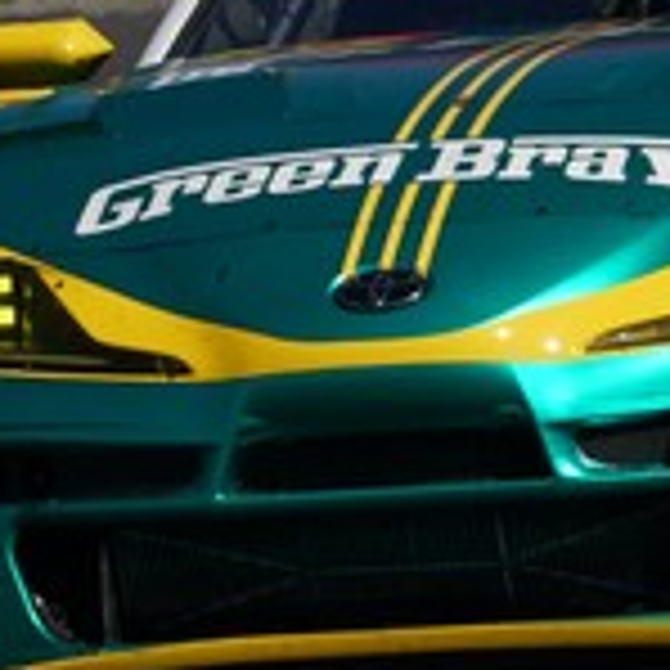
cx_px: 571
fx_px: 35891
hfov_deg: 1.1
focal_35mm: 1639
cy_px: 67
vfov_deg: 1.1
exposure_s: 1/640
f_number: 11
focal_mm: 400
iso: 200
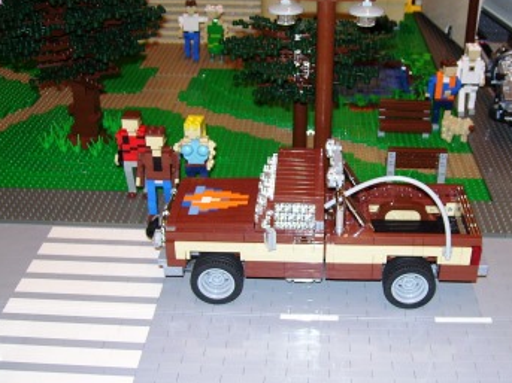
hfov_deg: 40.3
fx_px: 695
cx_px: 306
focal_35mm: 47
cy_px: 185
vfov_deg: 30.9
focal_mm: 6
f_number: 2.7
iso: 80
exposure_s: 1/60
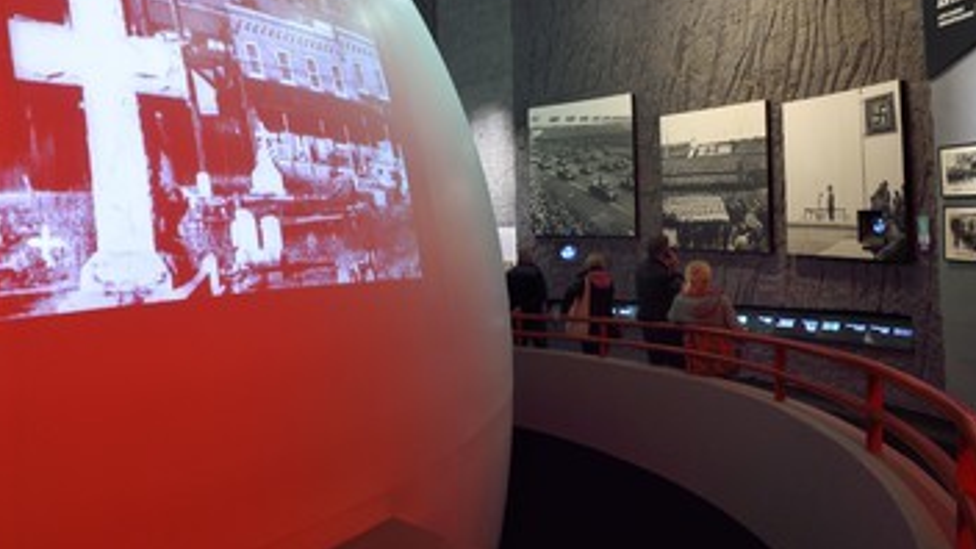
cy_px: 166
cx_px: 419
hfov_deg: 64.0
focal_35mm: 30
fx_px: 776
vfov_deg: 38.3
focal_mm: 24
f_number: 6.3
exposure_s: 1/8
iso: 800
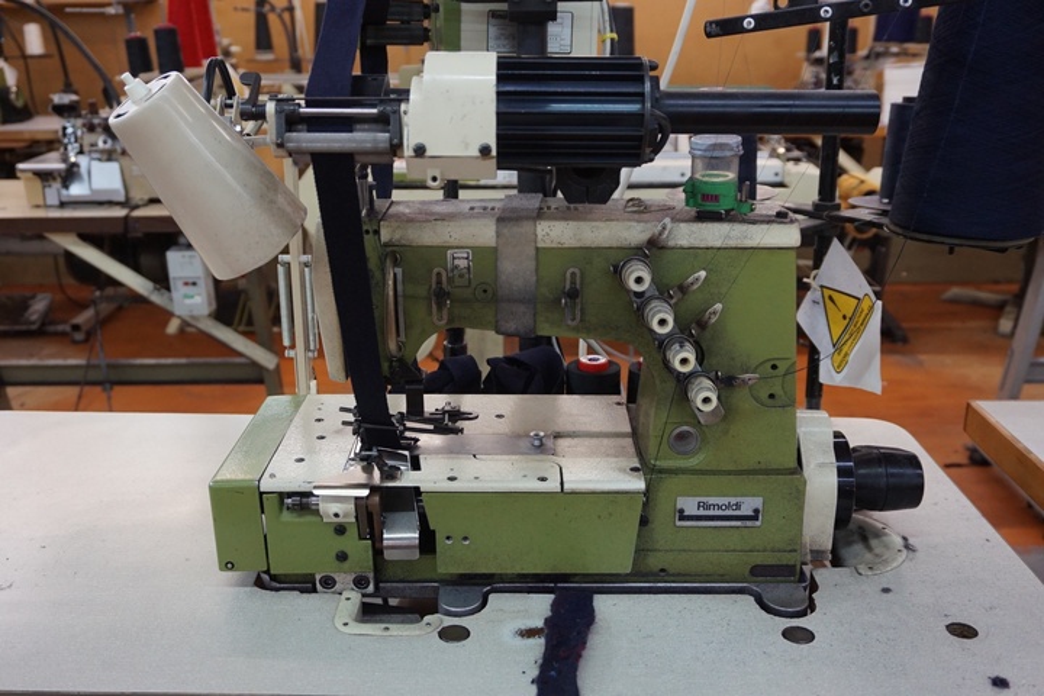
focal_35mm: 36
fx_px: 1044
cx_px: 522
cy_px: 348
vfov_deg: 36.9
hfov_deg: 53.1
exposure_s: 1/160
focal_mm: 24
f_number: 4.5
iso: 1000
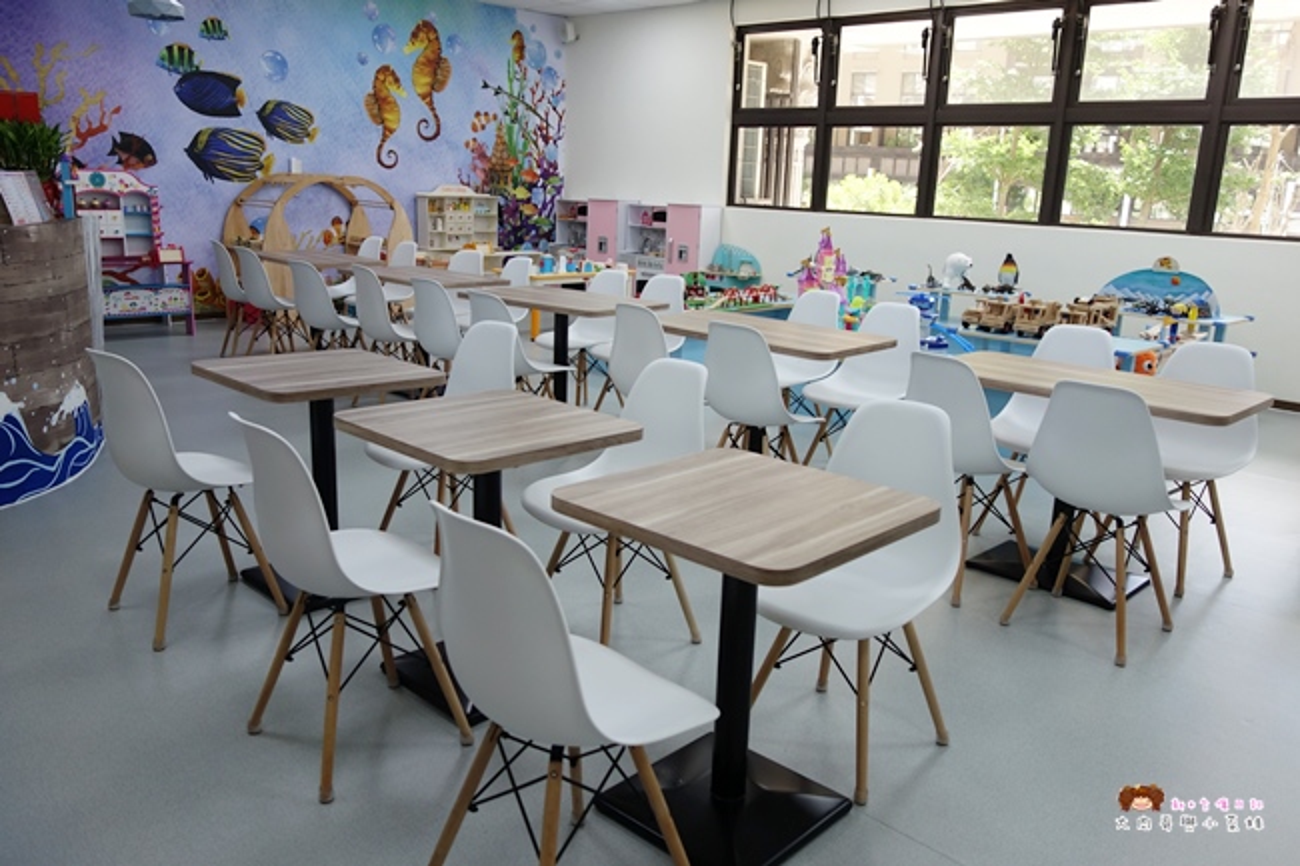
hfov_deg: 65.5
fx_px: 1011
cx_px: 650
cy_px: 433
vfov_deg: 46.4
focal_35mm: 28
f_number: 1.8
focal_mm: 10.4
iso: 125
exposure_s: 1/200
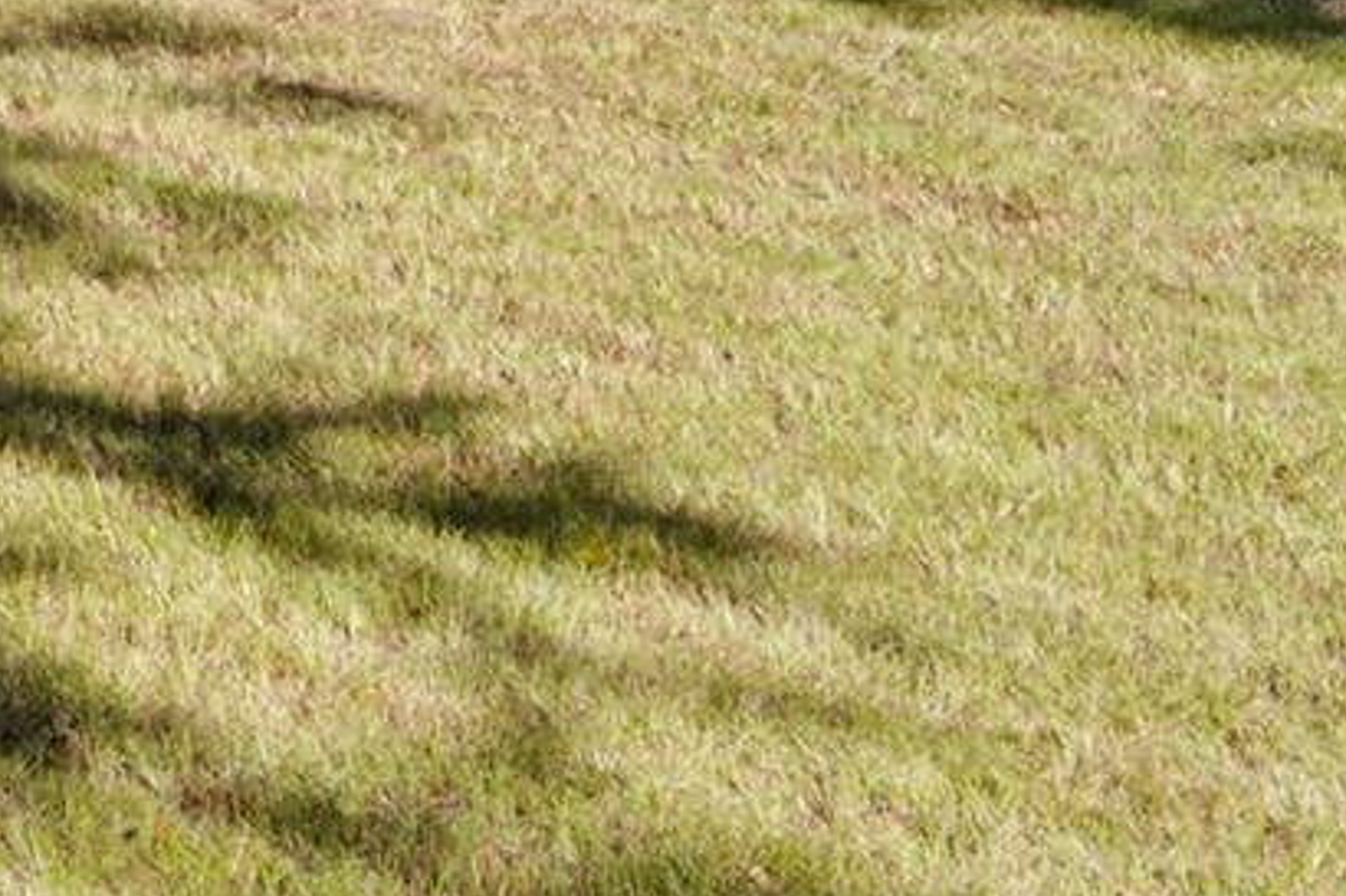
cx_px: -1264
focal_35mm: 125
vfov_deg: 10.6
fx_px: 4671
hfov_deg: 14.1
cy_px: -364
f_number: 22
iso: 250
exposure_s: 1/20
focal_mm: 32
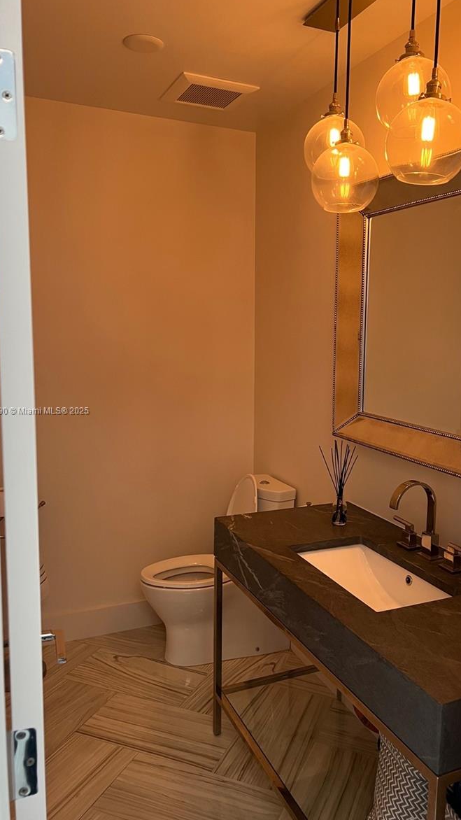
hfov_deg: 40.0
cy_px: 411
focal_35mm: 29
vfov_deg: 66.1
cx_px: 276
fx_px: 630
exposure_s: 1/60
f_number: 1.5
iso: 125
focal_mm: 5.7
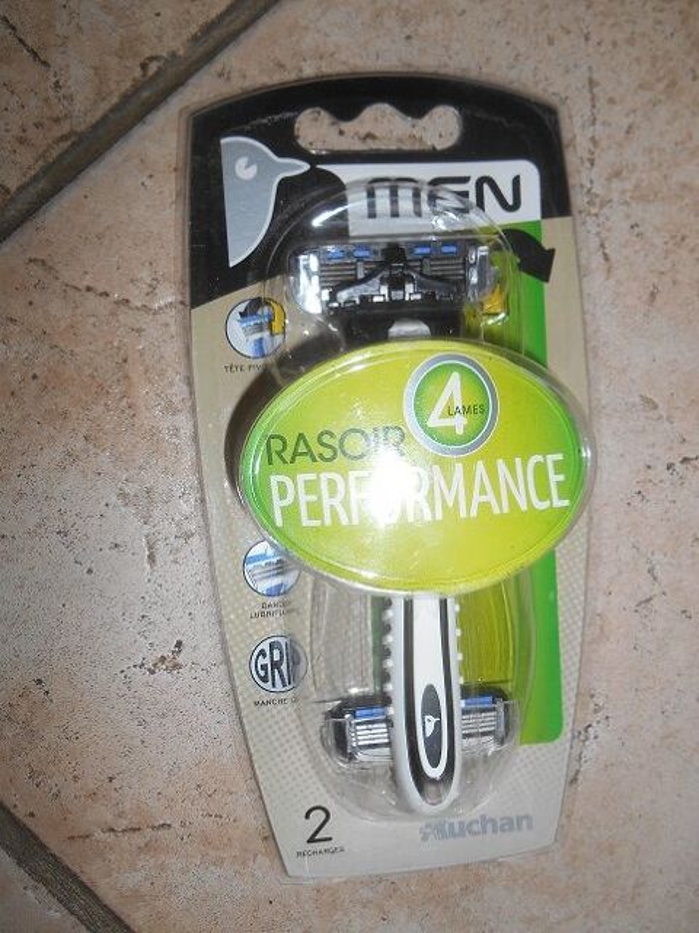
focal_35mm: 26
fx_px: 700
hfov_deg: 53.1
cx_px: 350
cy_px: 466
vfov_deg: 67.3
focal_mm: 4.7
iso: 80
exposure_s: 1/25
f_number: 3.4
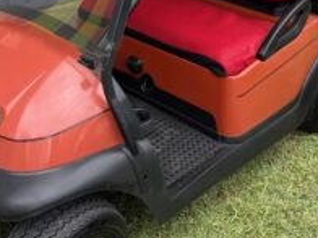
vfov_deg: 25.6
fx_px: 505
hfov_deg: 34.8
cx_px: 127
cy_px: 16
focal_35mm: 55
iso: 80
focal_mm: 6.76
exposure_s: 1/639
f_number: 1.78
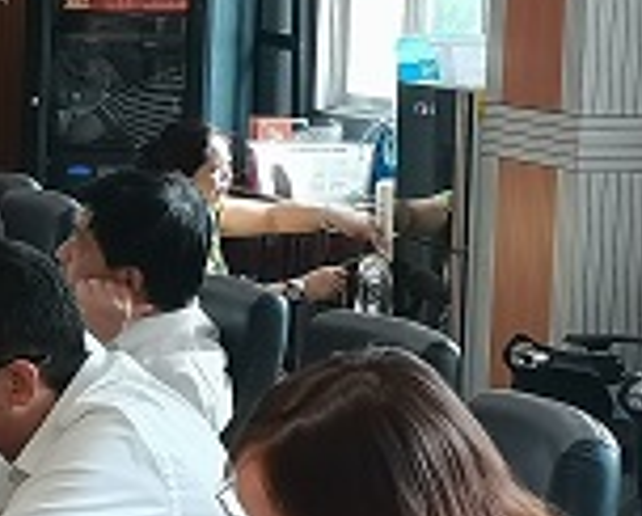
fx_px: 3215
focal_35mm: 169
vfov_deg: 9.2
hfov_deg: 10.3
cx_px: -756
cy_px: 258
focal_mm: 5.58
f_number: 1.8
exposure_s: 1/50
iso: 160
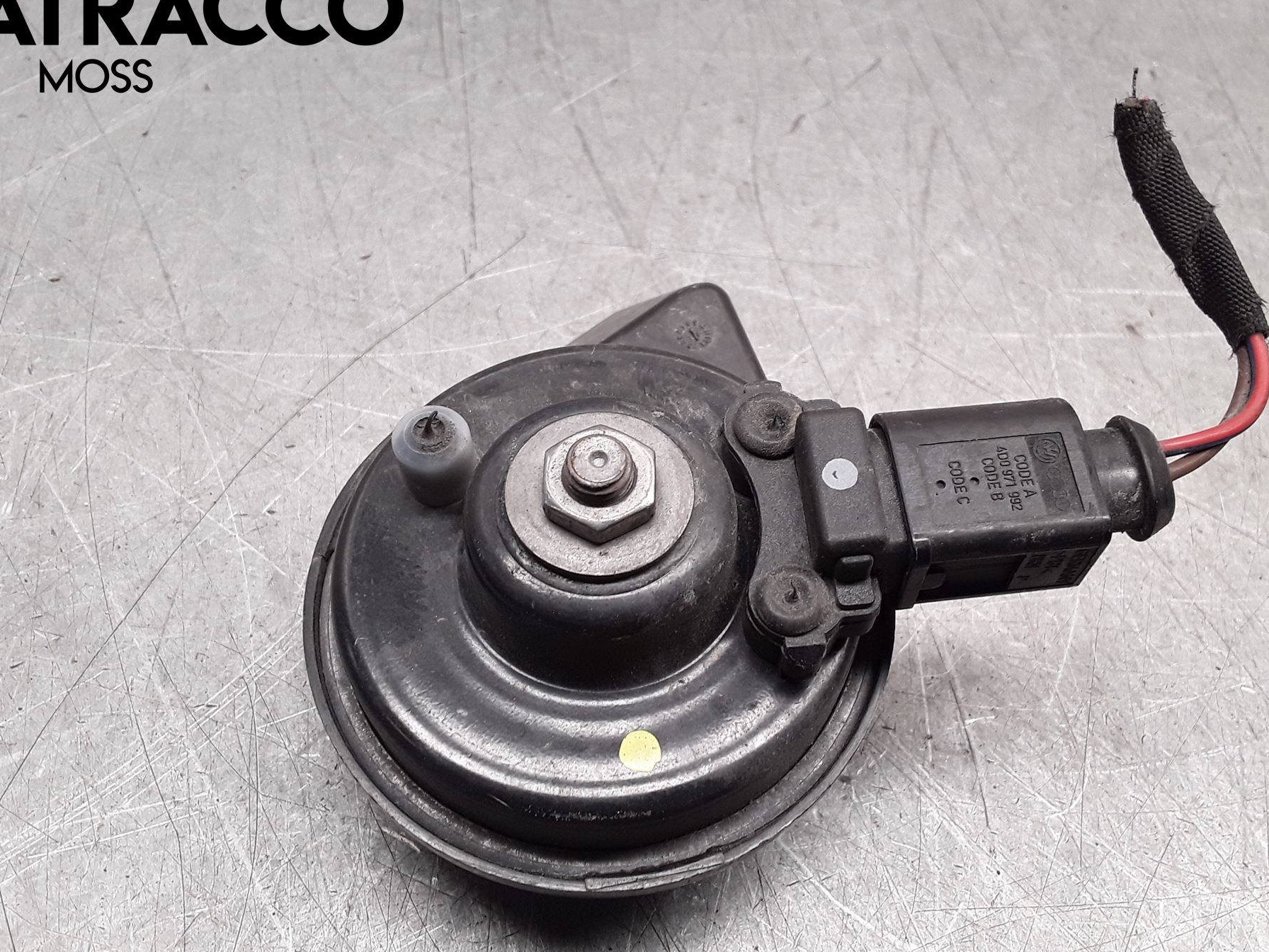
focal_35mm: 32
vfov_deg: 44.1
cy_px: 513
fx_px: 1173
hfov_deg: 56.7
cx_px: 693
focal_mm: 2.91
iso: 50
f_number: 1.9
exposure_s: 1/50
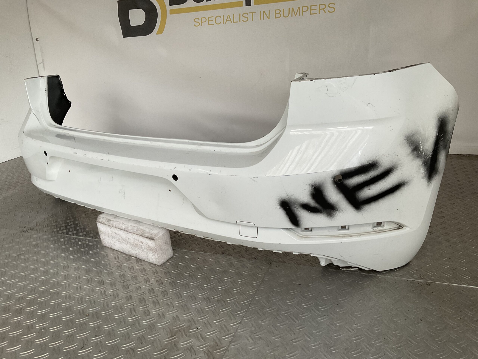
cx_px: 239
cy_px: 180
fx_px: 400
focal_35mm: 29
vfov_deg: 48.2
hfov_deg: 61.7
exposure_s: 1/100
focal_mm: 3
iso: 64
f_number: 1.8
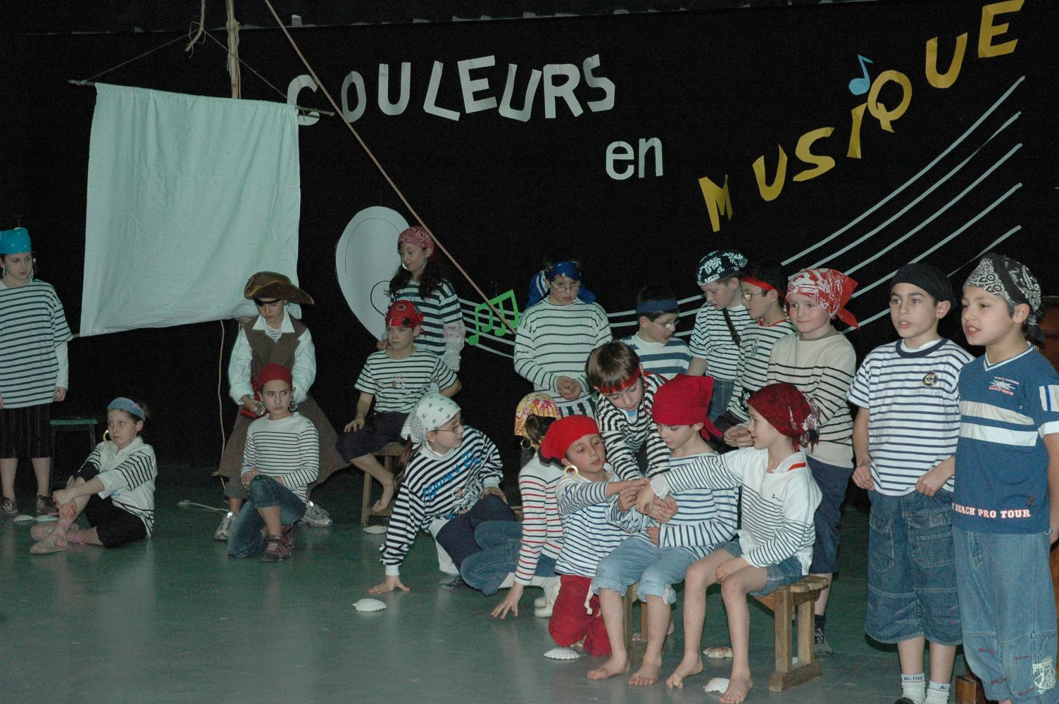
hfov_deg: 29.3
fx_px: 2028
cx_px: 530
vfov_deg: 19.7
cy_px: 352
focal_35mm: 69
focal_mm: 46
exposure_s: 1/60
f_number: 7.1
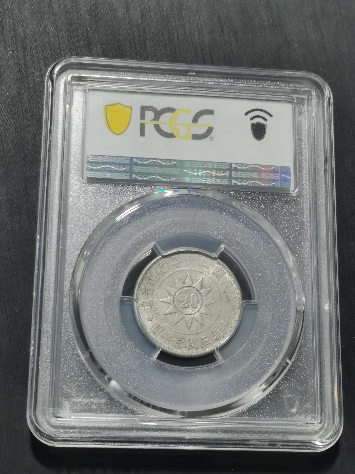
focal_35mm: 67
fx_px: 916
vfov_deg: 29.0
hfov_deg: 21.9
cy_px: 237
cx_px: 178
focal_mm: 5.58
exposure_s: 1/120
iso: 125
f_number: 1.8
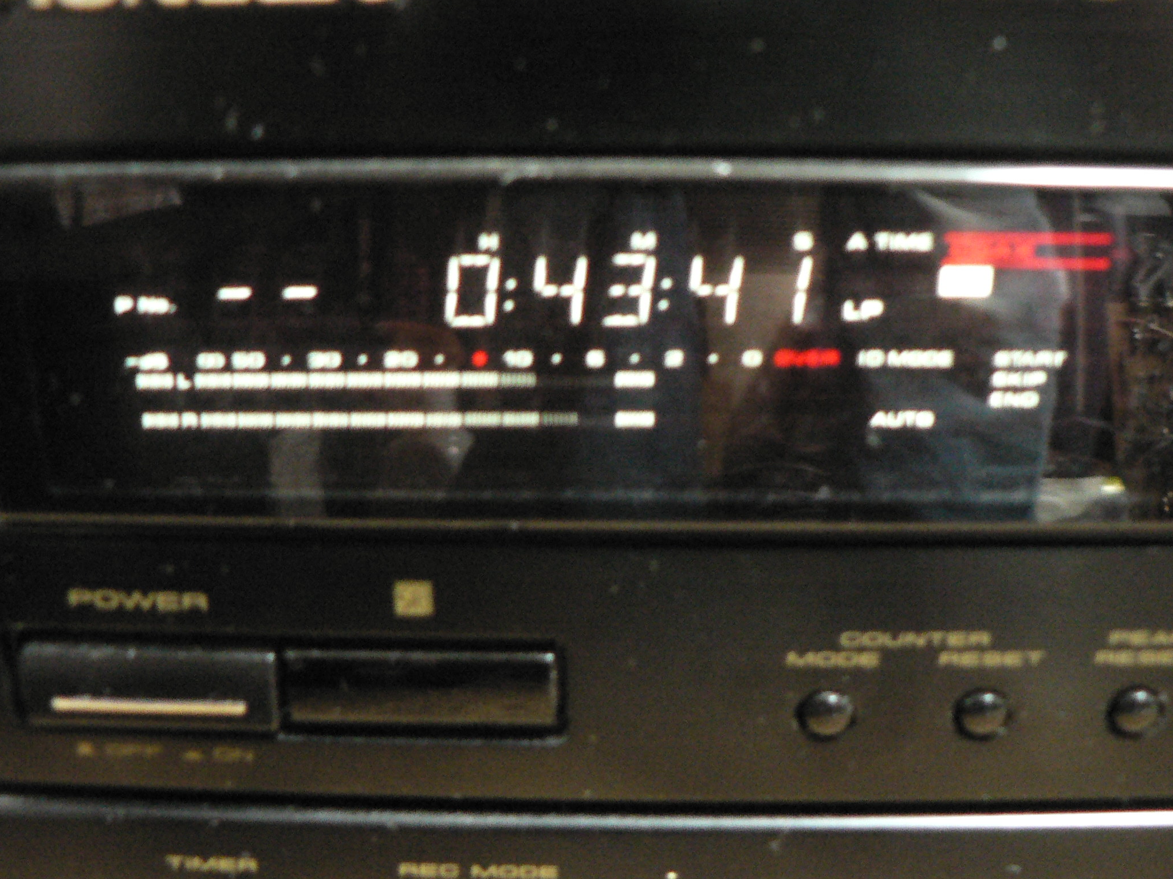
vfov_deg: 32.2
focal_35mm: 45
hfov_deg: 42.1
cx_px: 626
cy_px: 403
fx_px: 1525
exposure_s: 1/4
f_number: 2.8
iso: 400
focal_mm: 6
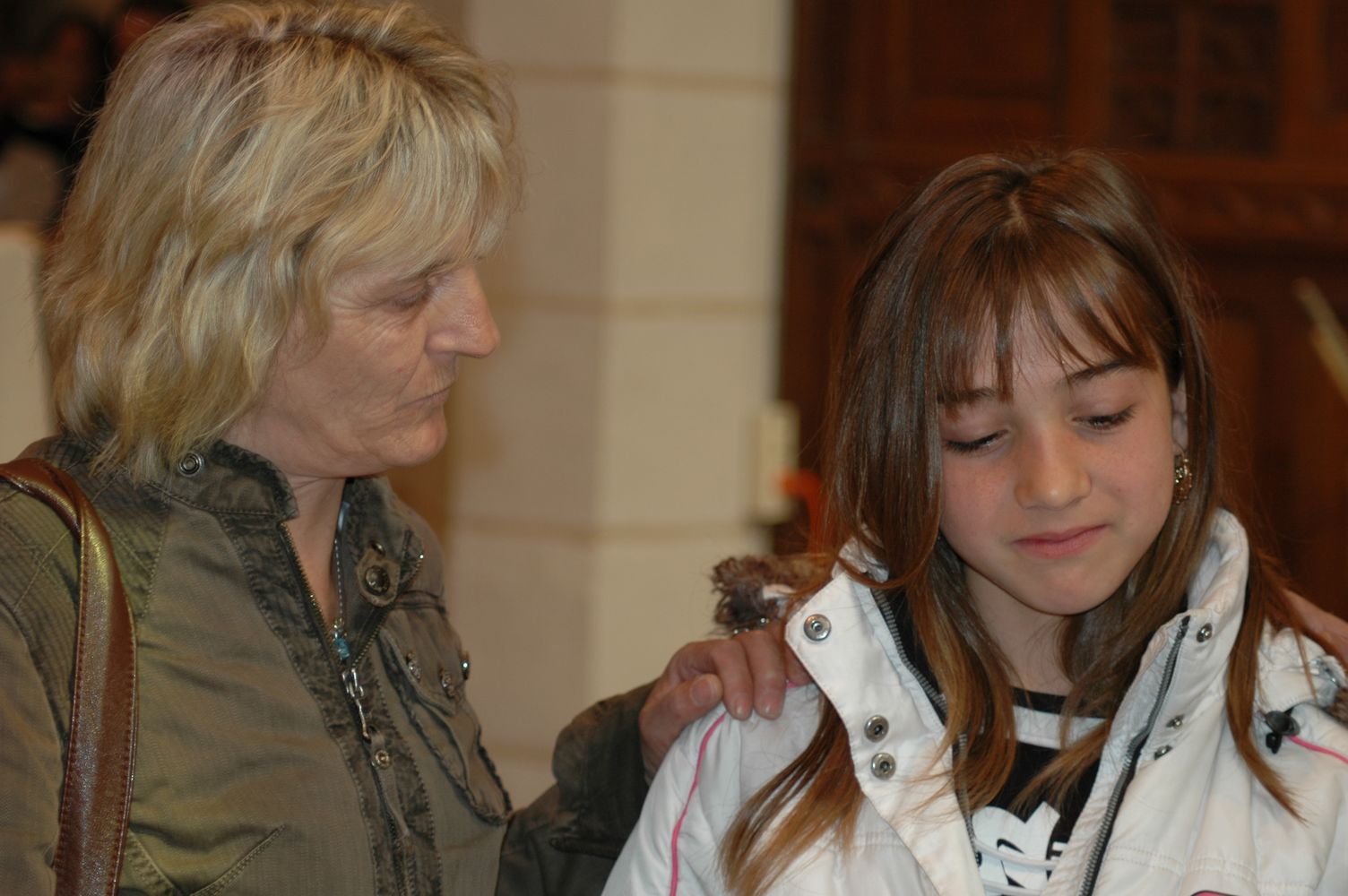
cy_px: 448
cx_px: 674
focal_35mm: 105
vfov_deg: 13.0
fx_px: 3928
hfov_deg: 19.5
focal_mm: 70
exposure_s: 1/40
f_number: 4
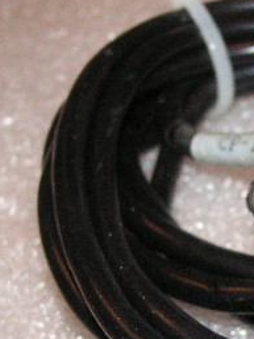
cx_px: 250
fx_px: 899
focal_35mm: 92
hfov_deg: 15.8
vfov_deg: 21.2
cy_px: 247
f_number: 6.7
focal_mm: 6.1
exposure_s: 1/45
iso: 160
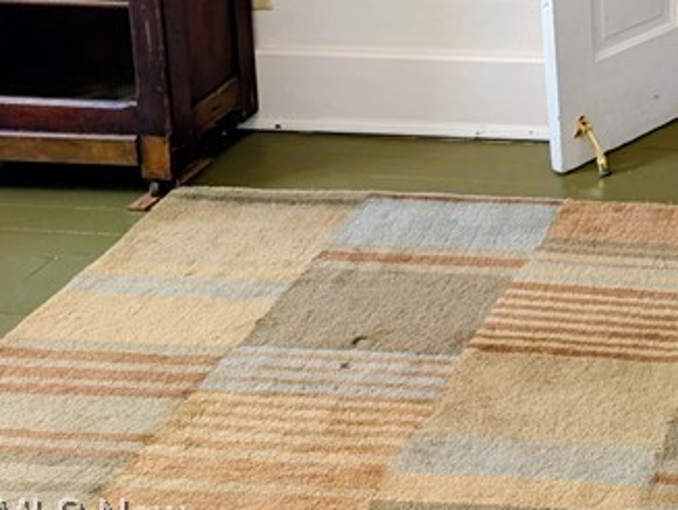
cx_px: 1040
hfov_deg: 21.4
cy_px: -234
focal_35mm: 75
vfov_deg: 17.8
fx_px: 1471
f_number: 1.68
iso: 37
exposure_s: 1/40
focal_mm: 6.9
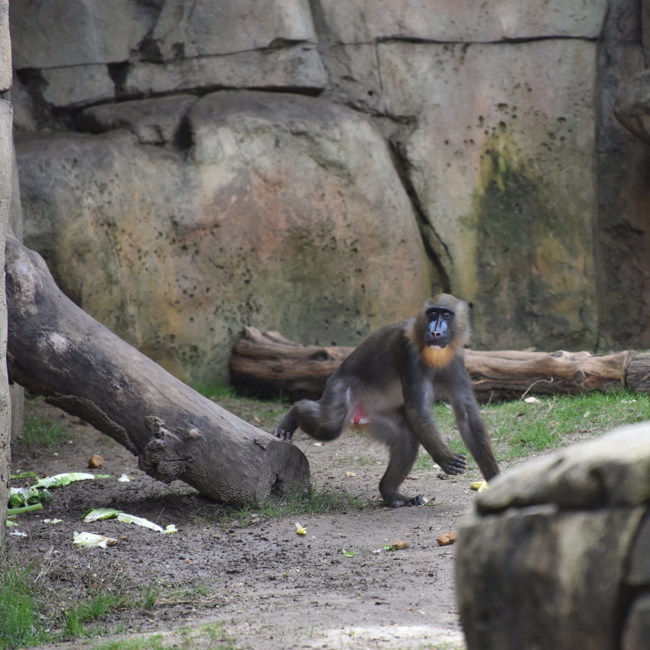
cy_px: 324
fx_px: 8158
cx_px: 464
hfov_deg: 4.6
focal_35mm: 384
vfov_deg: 4.6
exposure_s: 1/640
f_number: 5.6
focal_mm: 300
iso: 1100
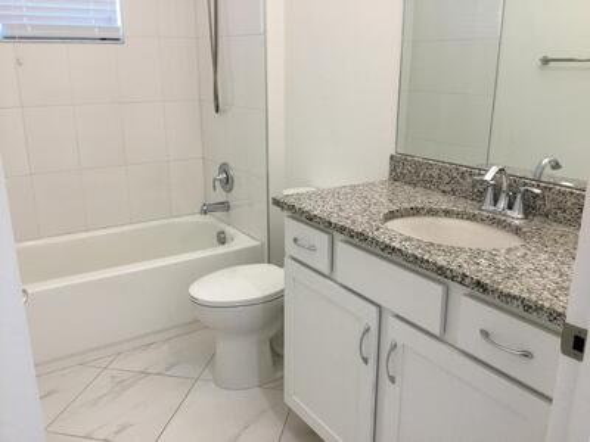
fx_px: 528
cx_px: 295
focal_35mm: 31
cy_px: 221
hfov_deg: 58.4
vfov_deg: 45.4
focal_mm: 3.3
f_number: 2.4
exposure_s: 1/30
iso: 50
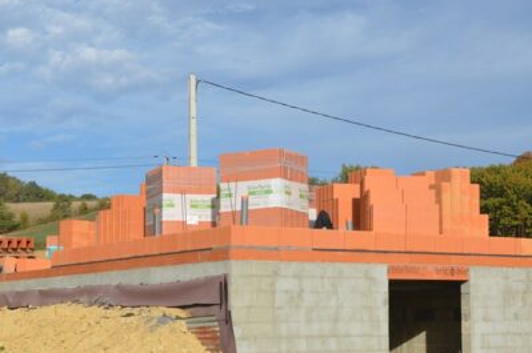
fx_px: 1136
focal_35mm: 77
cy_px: 226
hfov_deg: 26.3
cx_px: 277
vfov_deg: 17.6
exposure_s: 1/320
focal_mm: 32
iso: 100
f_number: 9
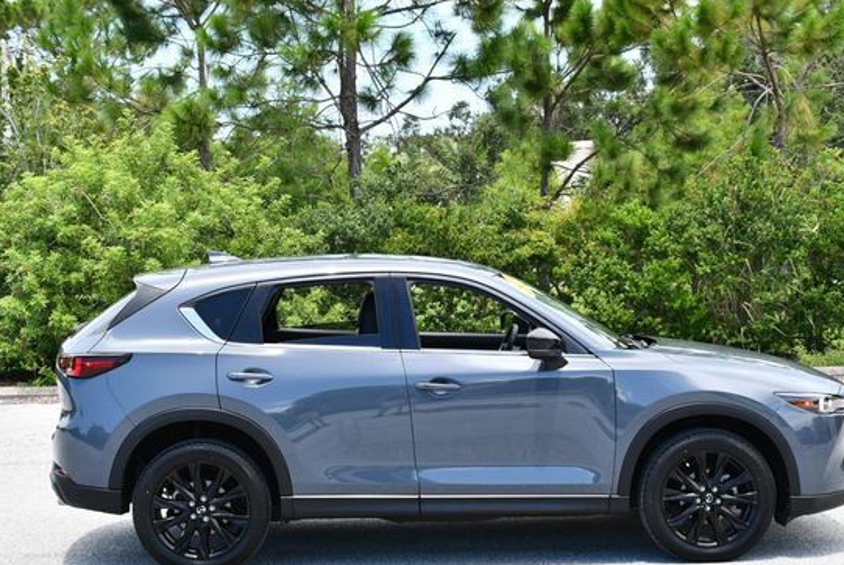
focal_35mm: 71
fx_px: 1666
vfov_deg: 19.2
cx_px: 438
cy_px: 303
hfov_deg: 28.4
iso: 200
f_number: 7.1
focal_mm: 30
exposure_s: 1/250
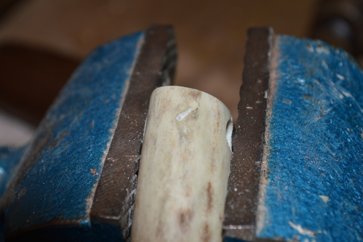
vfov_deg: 16.5
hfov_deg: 24.6
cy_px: 121
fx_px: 831
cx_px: 182
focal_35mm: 82
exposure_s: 1/60
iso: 100
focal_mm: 55
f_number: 8
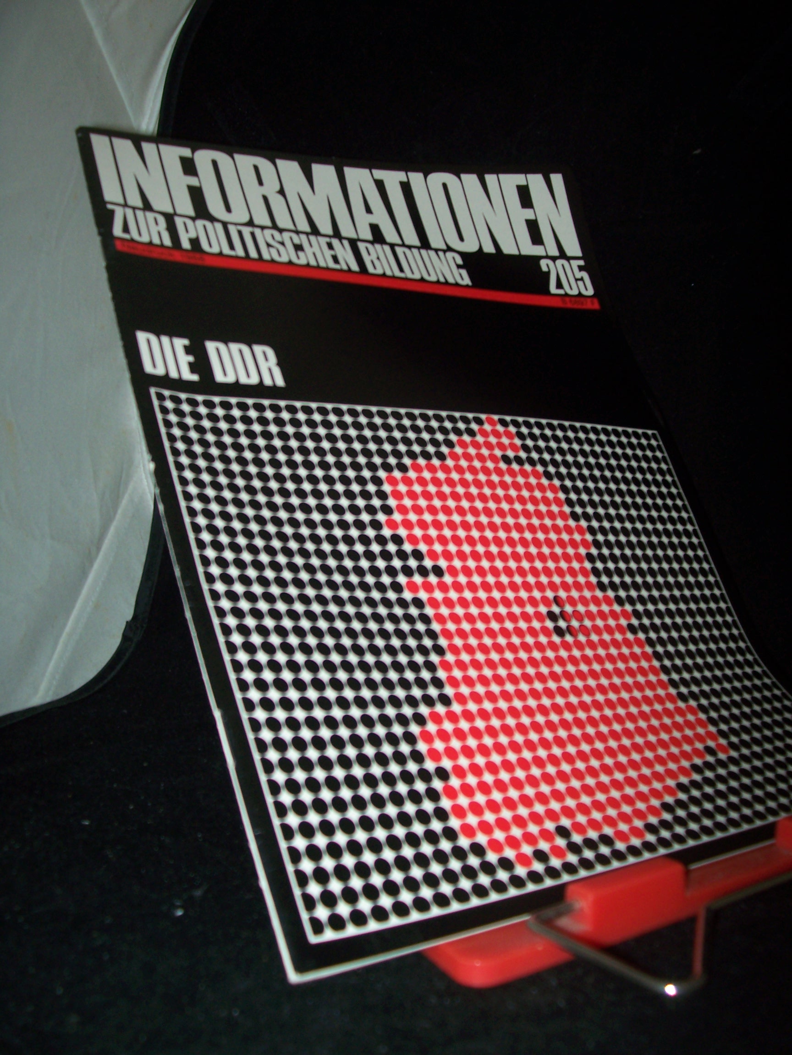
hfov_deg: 41.8
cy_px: 528
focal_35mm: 34
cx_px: 396
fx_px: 1037
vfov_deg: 54.0
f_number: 2.7
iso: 80
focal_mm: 5.6
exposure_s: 1/60
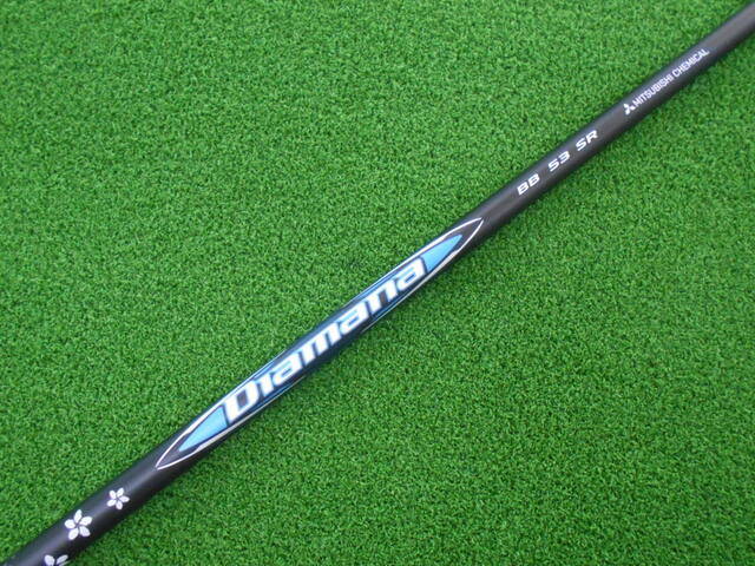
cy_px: 283
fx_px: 654
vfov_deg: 46.8
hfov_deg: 60.0
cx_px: 378
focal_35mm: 30
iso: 800
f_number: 3.4
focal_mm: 5.1
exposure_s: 1/80
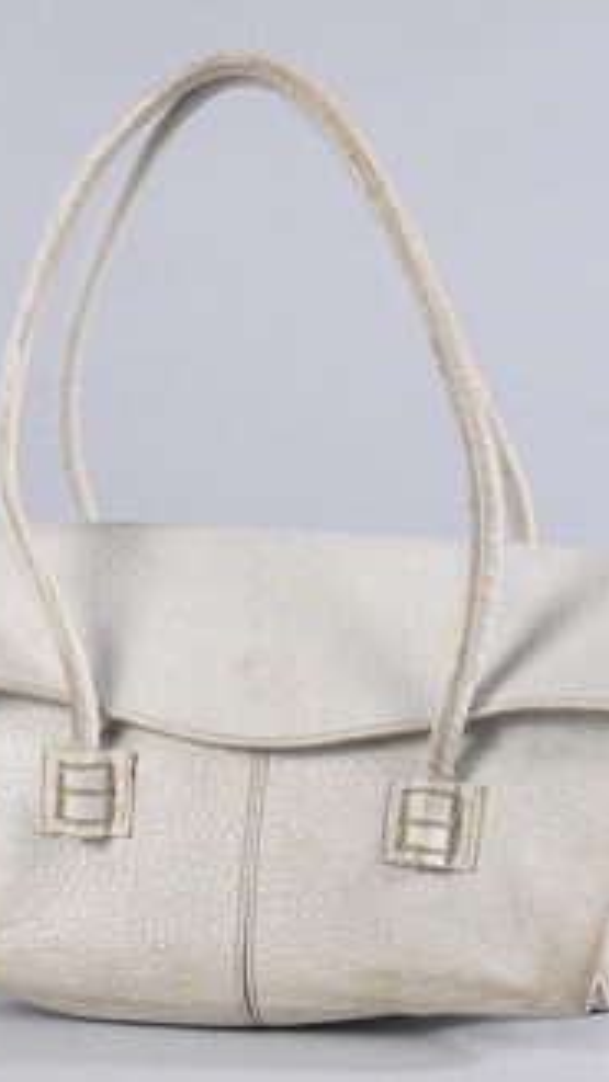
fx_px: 5134
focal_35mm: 179
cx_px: 250
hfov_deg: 6.8
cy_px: 543
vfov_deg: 12.0
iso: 200
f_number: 13
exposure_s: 1/125
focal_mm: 75
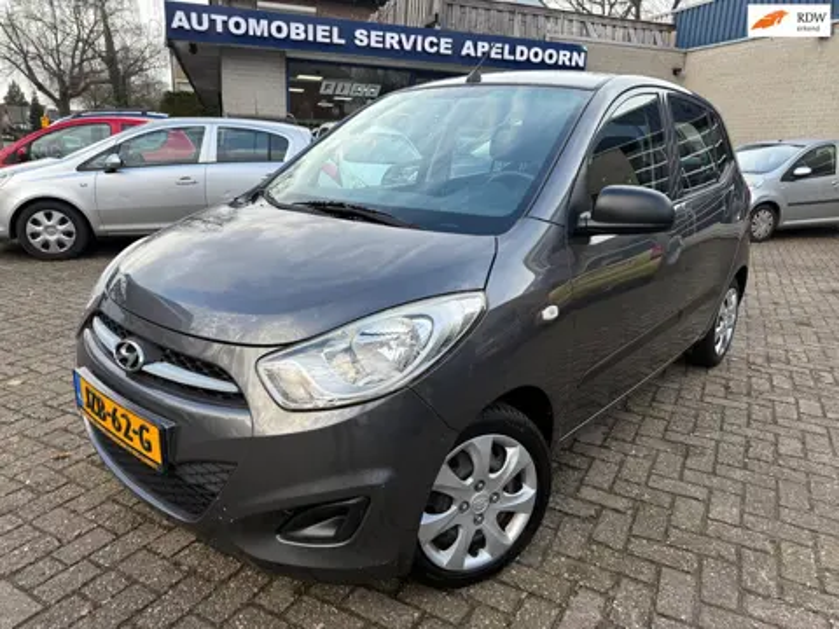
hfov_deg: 71.6
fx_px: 582
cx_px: 420
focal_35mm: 24
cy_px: 314
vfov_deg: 56.8
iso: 64
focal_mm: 6.76
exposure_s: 1/222
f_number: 1.78
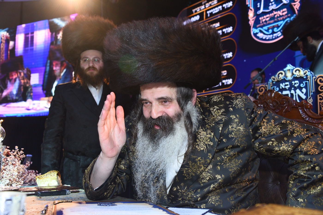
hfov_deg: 50.7
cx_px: 162
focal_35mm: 38
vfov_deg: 35.0
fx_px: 341
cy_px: 108
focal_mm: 38
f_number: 5.6
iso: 1000
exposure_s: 1/125
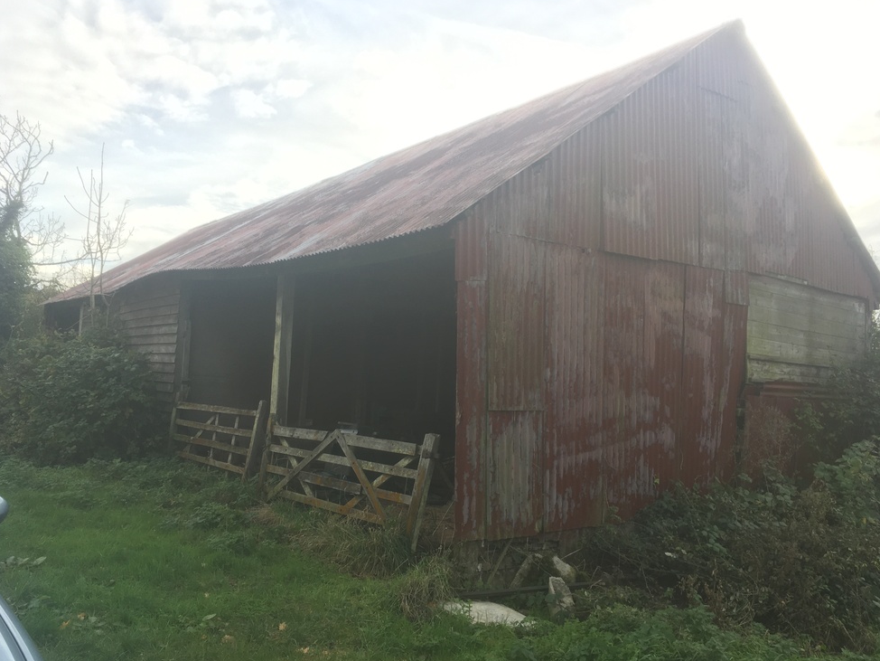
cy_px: 334
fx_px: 763
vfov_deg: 46.8
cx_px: 440
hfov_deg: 60.0
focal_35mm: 30
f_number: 2.2
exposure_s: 1/331
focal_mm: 4.15
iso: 25
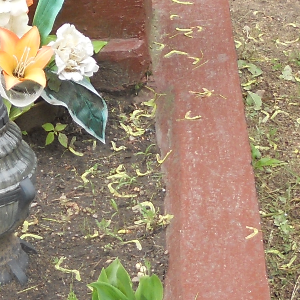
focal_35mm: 128
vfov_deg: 13.5
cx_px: -40
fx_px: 1255
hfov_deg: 13.3
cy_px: 28
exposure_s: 1/160
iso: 80
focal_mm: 4.9
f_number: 3.2
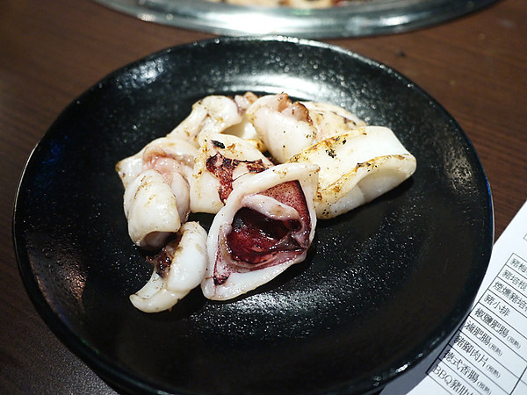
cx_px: 264
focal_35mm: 28
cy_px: 198
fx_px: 426
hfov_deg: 63.4
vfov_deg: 49.7
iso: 800
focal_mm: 14
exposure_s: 1/13
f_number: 2.5
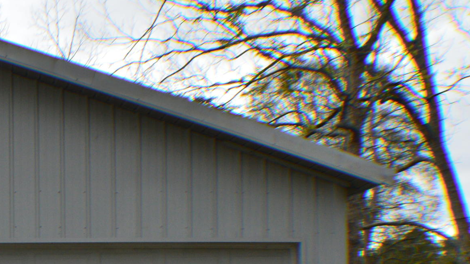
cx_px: -81
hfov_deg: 18.1
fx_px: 1408
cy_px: 305
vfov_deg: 10.6
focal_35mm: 113
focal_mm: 28
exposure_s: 1/250
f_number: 10
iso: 400
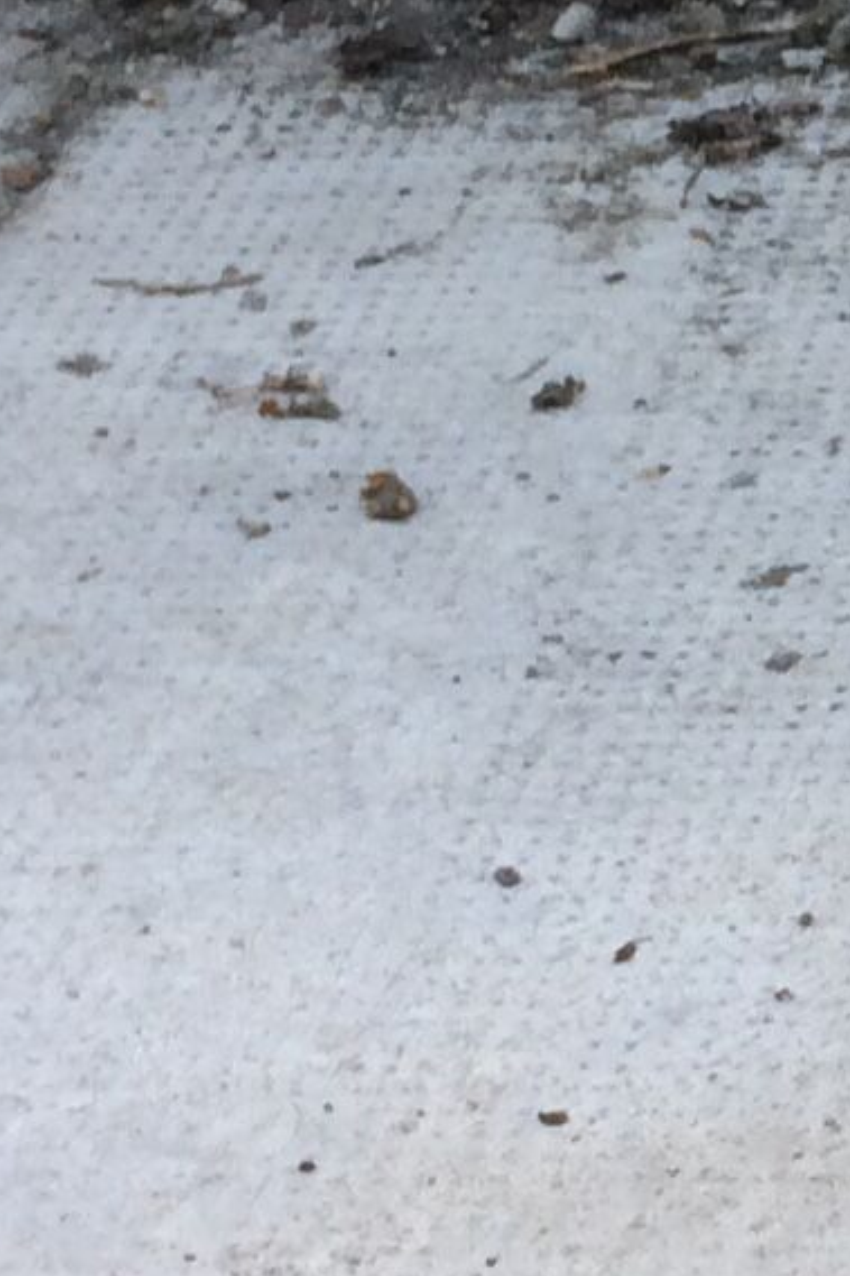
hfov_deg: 7.1
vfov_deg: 11.9
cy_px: 316
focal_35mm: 173
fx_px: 6130
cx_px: 2530
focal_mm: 4.15
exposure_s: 1/175
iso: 32
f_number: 2.2
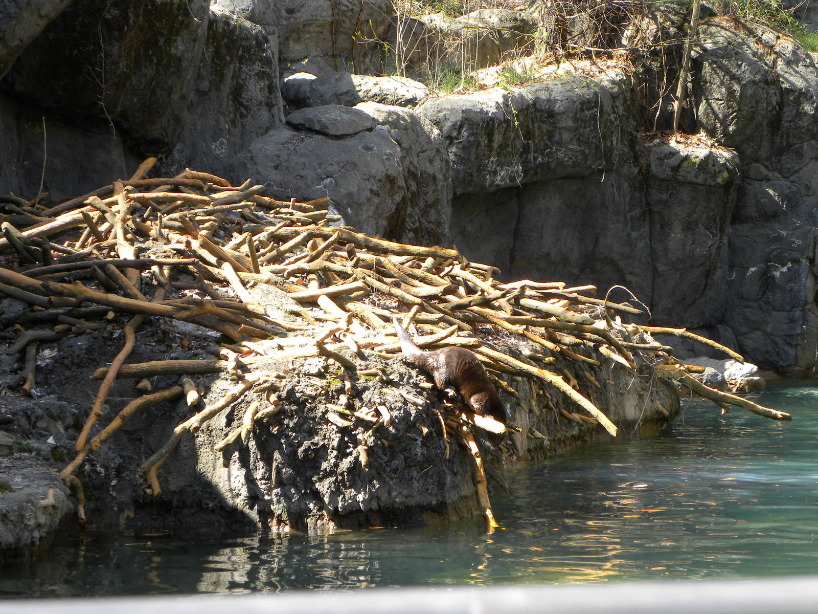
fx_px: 2765
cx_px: 409
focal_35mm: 117
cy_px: 307
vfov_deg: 12.7
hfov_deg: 16.8
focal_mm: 20.8
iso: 68
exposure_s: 1/62.8
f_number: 4
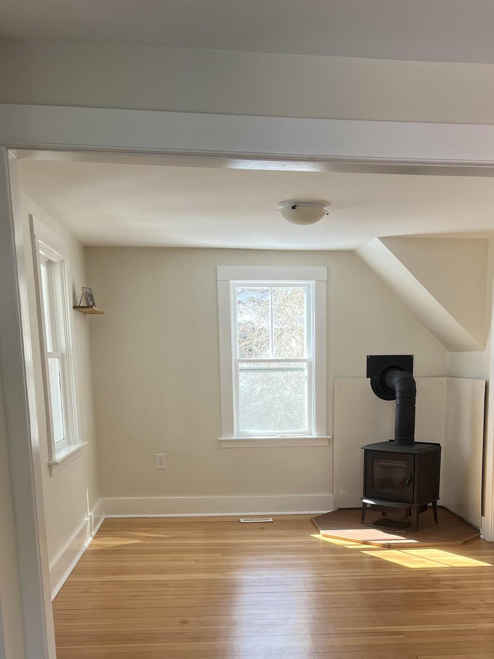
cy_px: 506
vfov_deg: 45.0
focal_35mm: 40
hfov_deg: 35.9
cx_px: 286
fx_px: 761
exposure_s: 1/164
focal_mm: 5.1
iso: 50
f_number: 1.6
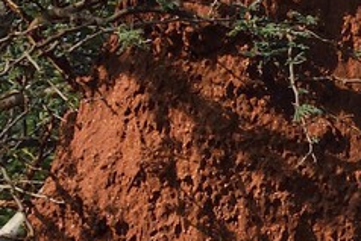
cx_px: 1091
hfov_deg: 8.1
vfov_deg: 6.3
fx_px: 2157
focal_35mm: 215
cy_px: 441
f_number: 16
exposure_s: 1/500
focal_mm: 32
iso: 400
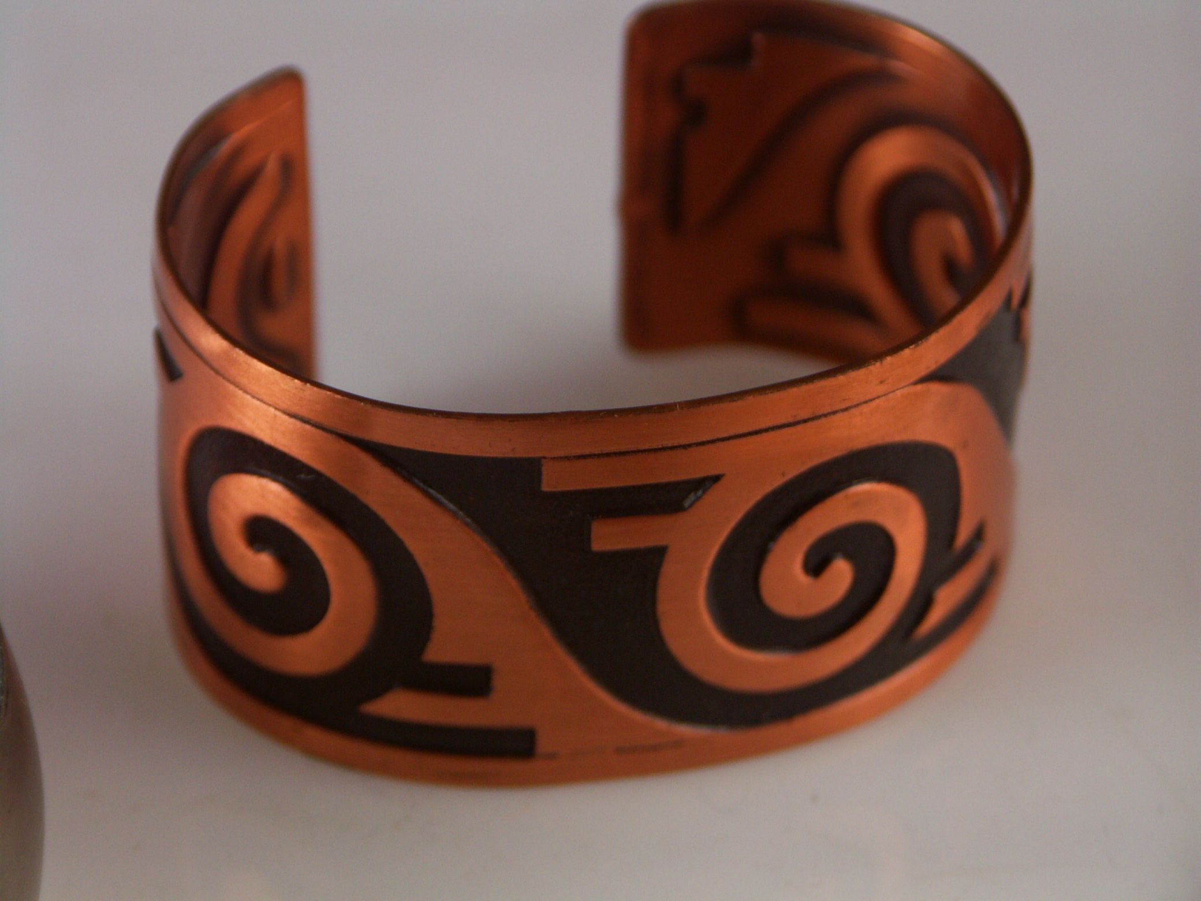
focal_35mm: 200
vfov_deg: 7.4
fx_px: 6939
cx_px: 600
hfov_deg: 9.9
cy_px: 450
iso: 100
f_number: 3.5
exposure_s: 1/80
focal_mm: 50.8
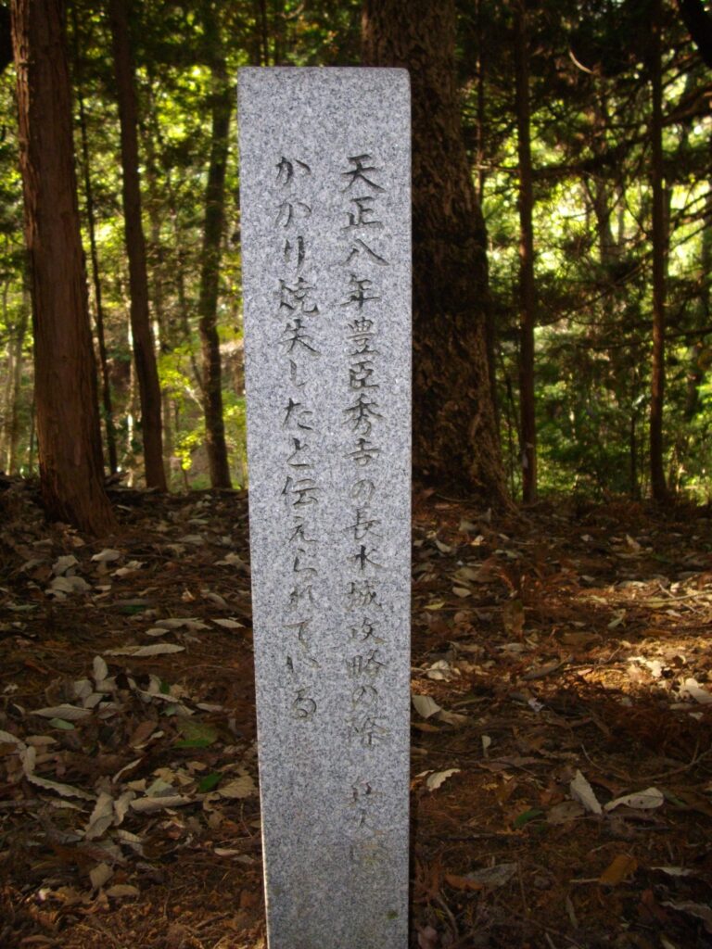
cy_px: 474
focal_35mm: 37
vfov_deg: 50.1
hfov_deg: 38.7
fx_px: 1015
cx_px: 356
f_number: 2.8
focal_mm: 6.2
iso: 200
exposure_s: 1/50
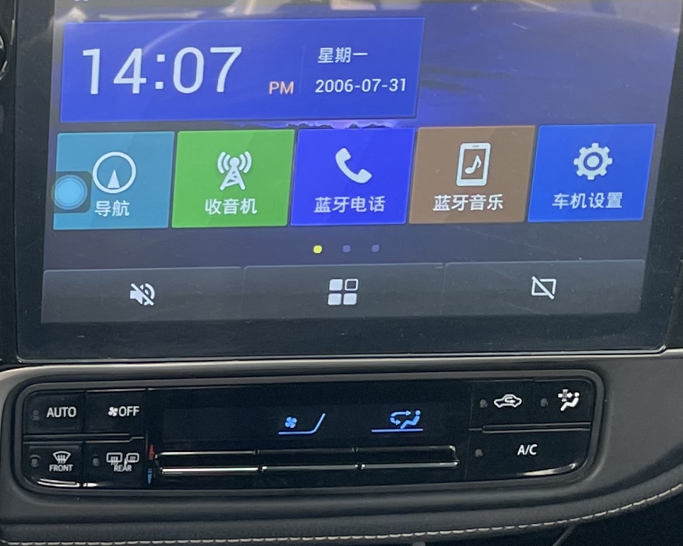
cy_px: 547
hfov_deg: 16.9
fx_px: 2143
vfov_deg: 14.3
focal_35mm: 106
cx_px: -248
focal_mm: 4.2
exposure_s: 1/121
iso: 80
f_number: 1.6
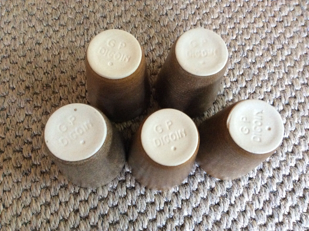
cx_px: 154
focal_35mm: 32
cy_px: 116
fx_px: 285
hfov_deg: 56.9
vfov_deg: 44.1
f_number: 2.4
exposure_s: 1/17
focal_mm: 3.3
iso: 320
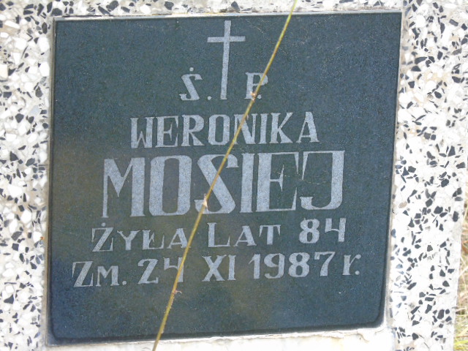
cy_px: 176
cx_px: 234
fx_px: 2866
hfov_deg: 9.3
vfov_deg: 7.0
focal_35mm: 212
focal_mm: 38
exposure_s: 1/60
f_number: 4.7
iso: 500
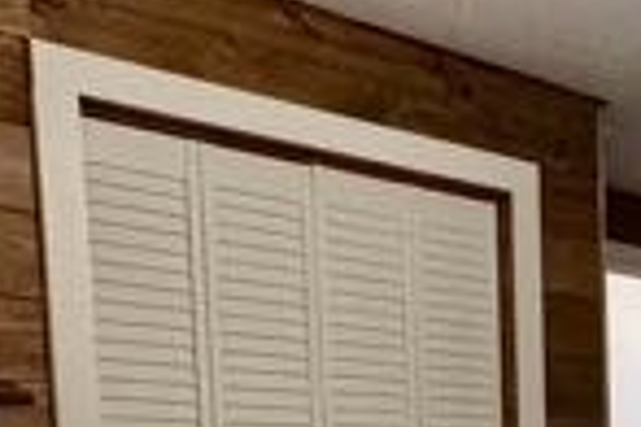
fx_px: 1478
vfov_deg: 15.1
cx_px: 911
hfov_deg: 21.3
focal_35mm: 83
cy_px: 669
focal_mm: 2.22
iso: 250
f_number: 2.2
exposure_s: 1/60
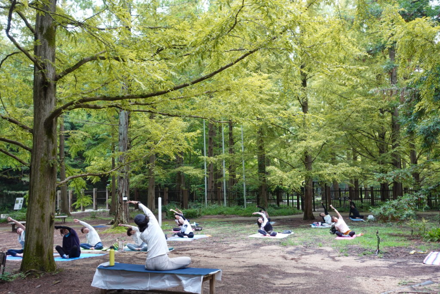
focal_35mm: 35
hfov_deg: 54.4
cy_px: 147
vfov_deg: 37.9
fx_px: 428
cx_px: 220
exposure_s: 1/40
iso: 160
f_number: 2.8
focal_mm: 12.99
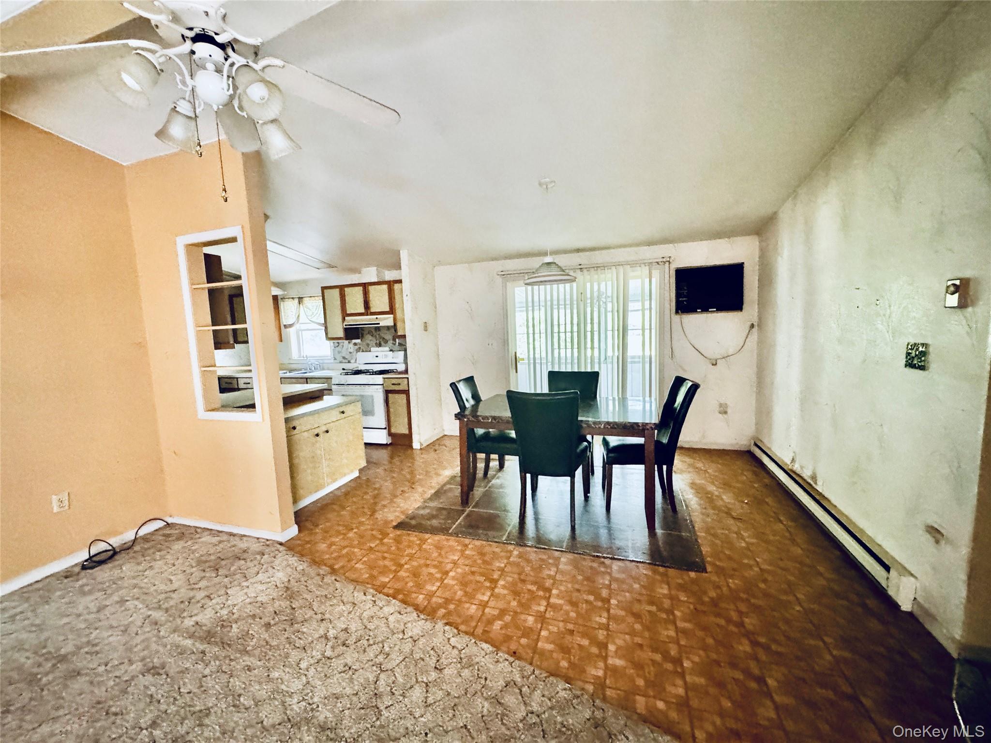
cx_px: 496
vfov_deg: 85.7
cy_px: 372
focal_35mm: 14
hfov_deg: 102.1
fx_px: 401
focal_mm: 2.22
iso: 1000
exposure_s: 1/60
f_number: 2.2
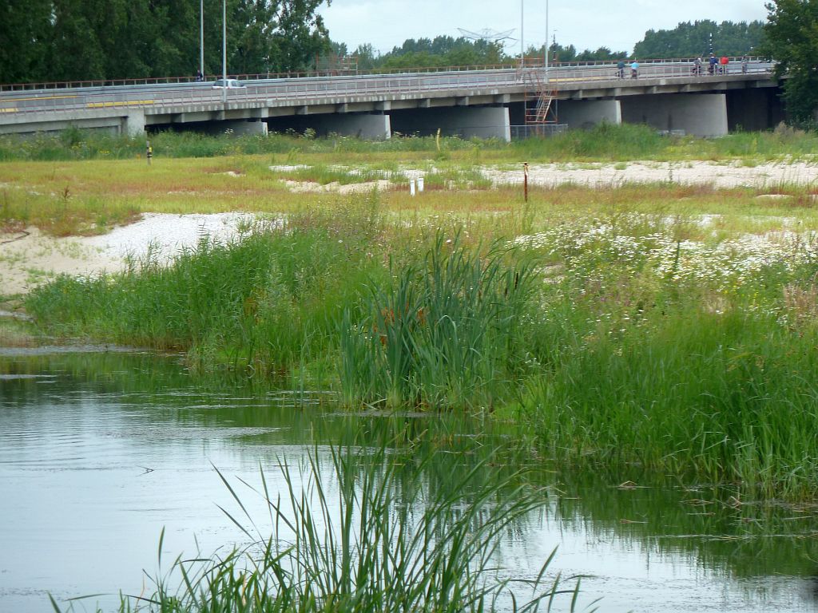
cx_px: 409
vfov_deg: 5.7
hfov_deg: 7.6
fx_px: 6144
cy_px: 306
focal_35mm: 260
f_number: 4.7
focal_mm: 42.6
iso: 80
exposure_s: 1/125
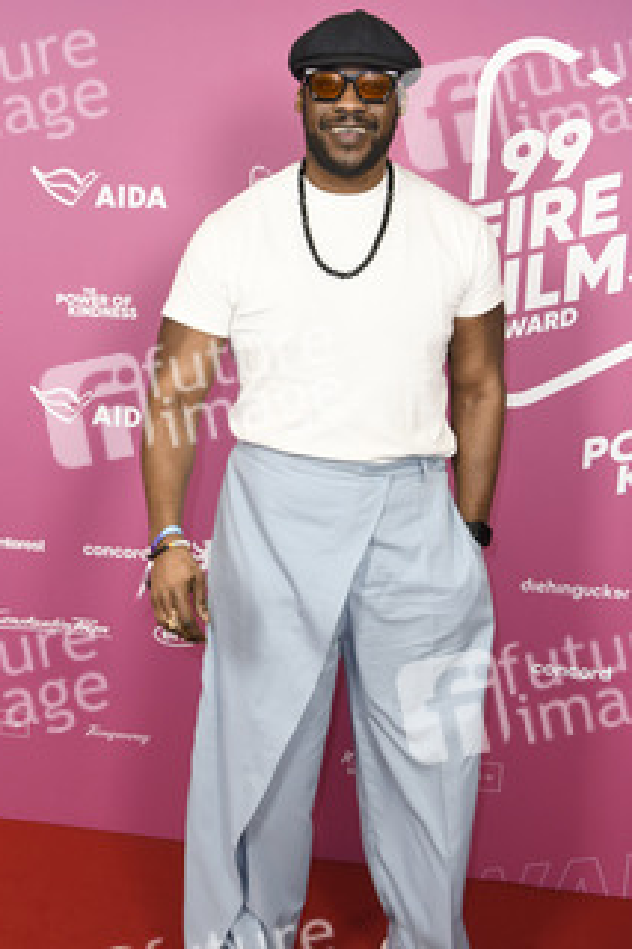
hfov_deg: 33.3
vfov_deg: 48.3
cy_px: 546
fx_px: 1054
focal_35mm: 40
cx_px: 279
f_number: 4
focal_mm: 32
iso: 800
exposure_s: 1/320
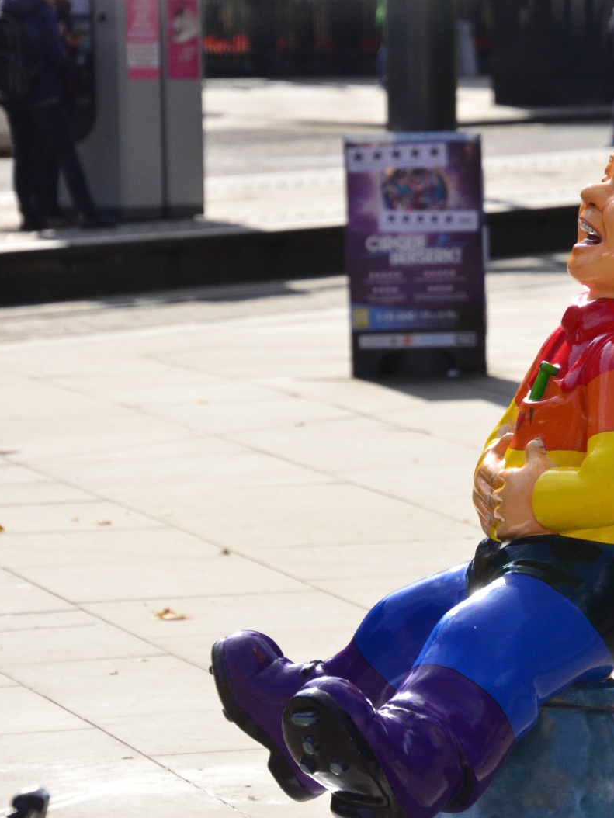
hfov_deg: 4.7
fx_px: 7488
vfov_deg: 6.3
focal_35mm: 317
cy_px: 409
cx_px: 525
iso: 1000
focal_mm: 145
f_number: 5.6
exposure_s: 1/1250
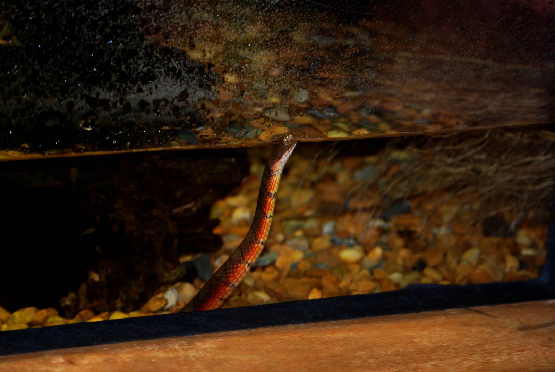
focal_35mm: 142
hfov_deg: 14.4
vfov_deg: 9.7
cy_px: 186
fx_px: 2199
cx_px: 278
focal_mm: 95
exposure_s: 1/60
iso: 400
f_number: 4.2
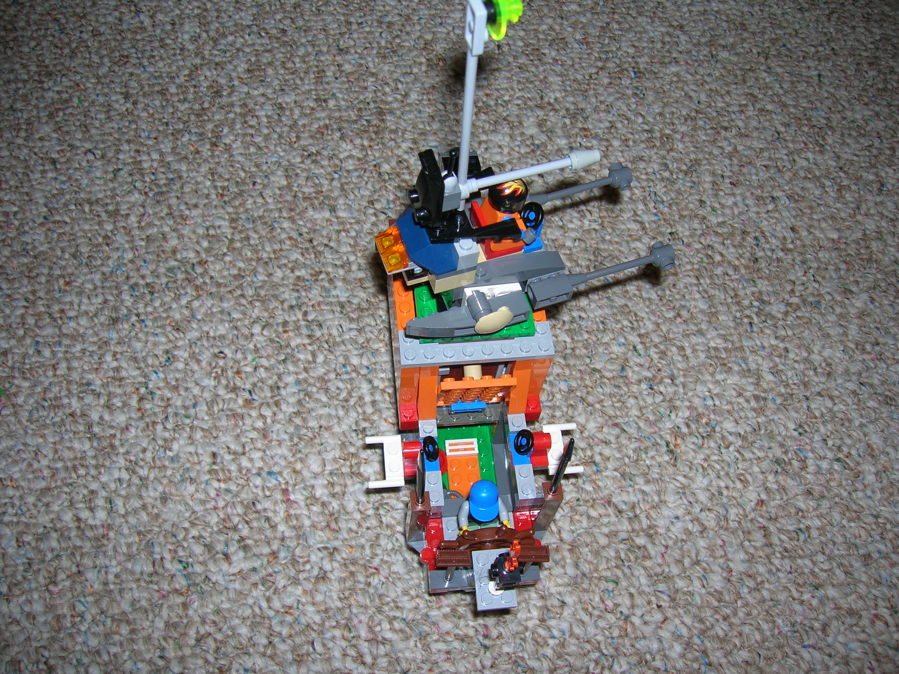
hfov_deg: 54.0
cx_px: 450
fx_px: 883
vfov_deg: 41.8
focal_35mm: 34
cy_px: 337
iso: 50
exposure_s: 1/60.1
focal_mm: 5.7
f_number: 2.9
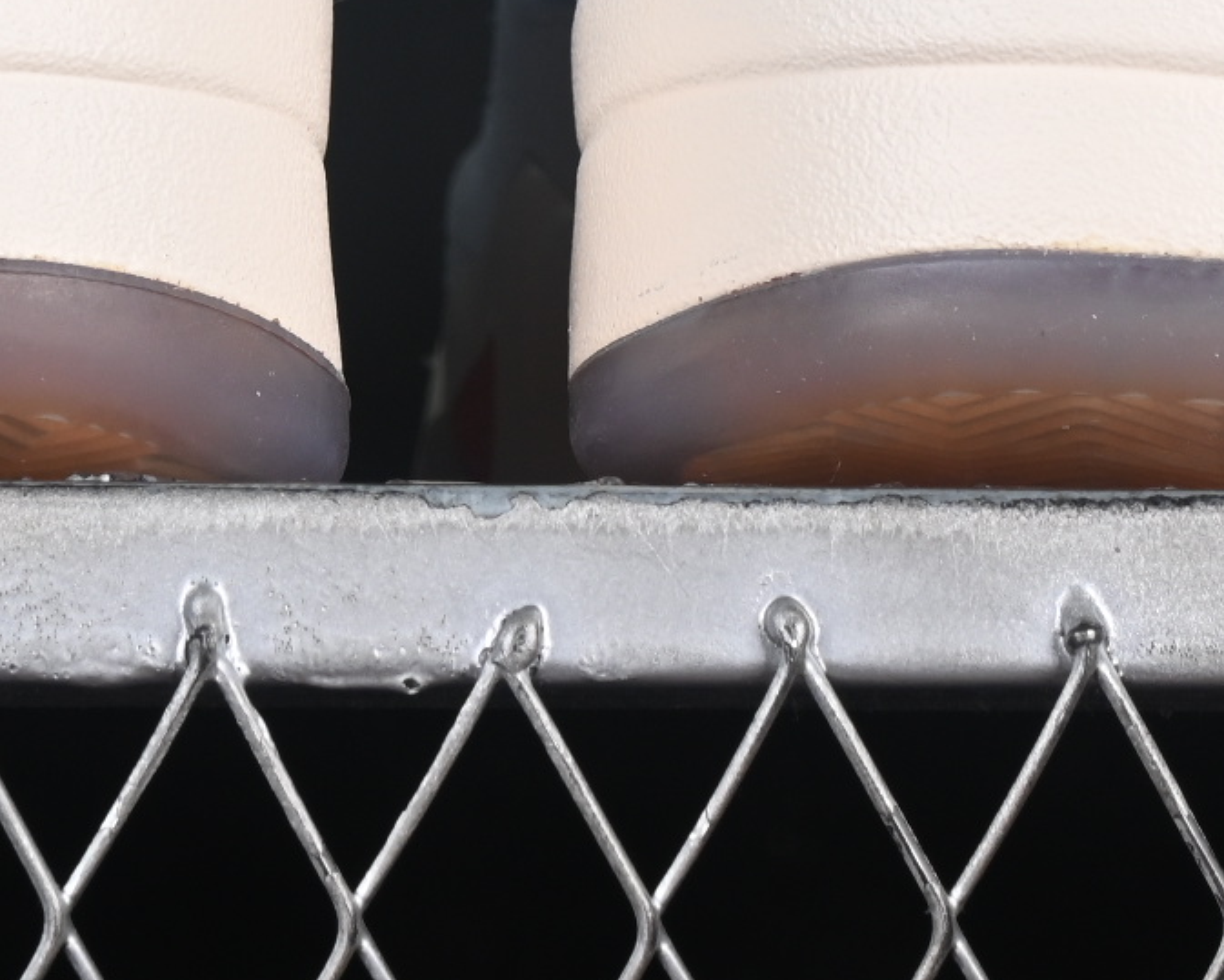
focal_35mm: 291
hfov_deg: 6.6
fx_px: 10546
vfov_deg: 5.3
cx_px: 393
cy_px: -535
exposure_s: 1/80
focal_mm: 50
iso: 160
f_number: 8
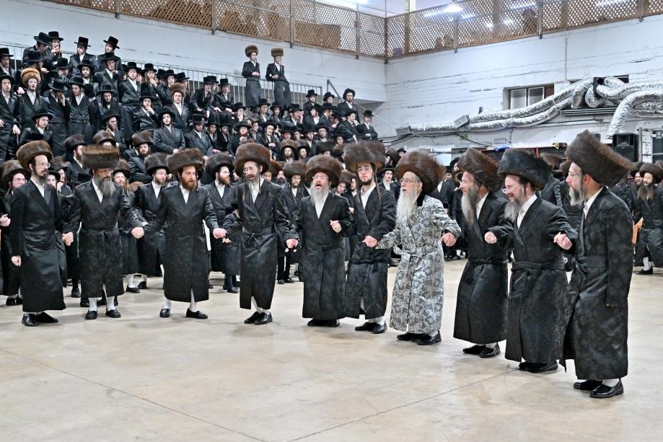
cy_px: 235
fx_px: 718
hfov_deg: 49.5
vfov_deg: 34.2
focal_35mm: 39
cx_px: 333
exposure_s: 1/250
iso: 2000
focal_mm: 35
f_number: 4
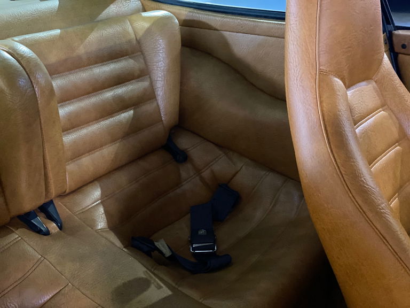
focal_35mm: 52
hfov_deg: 36.8
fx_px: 616
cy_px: 154
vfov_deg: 28.0
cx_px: 205
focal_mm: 6
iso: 640
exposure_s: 1/15
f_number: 2
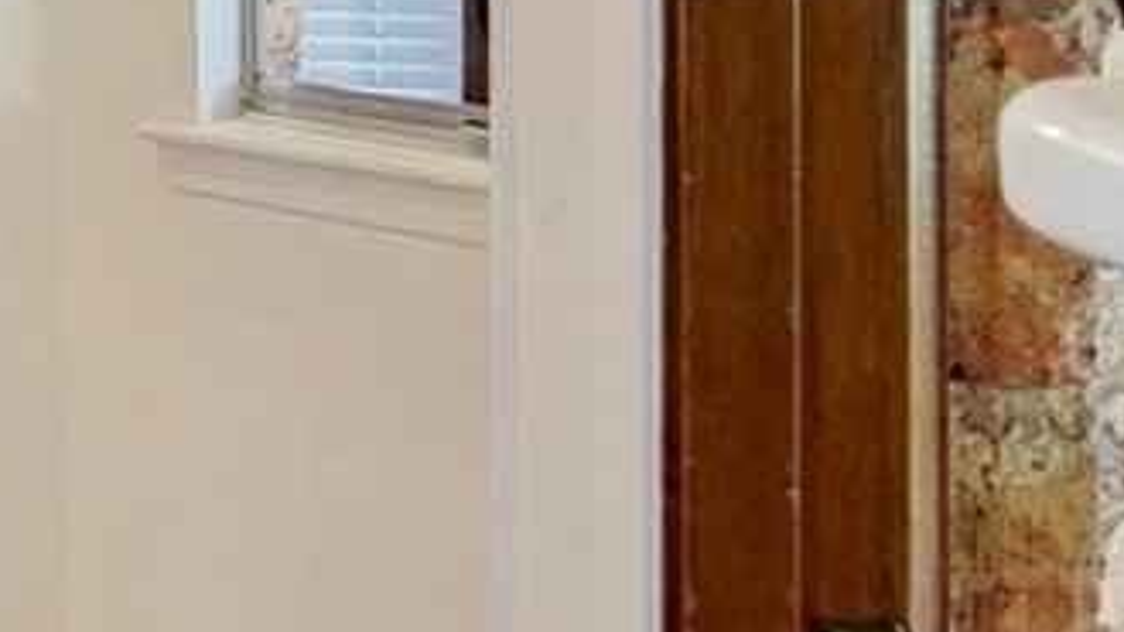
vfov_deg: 9.4
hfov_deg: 14.5
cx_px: -1127
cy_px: -594
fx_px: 3636
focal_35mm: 122
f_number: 1.78
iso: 160
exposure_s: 1/60
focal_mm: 6.76
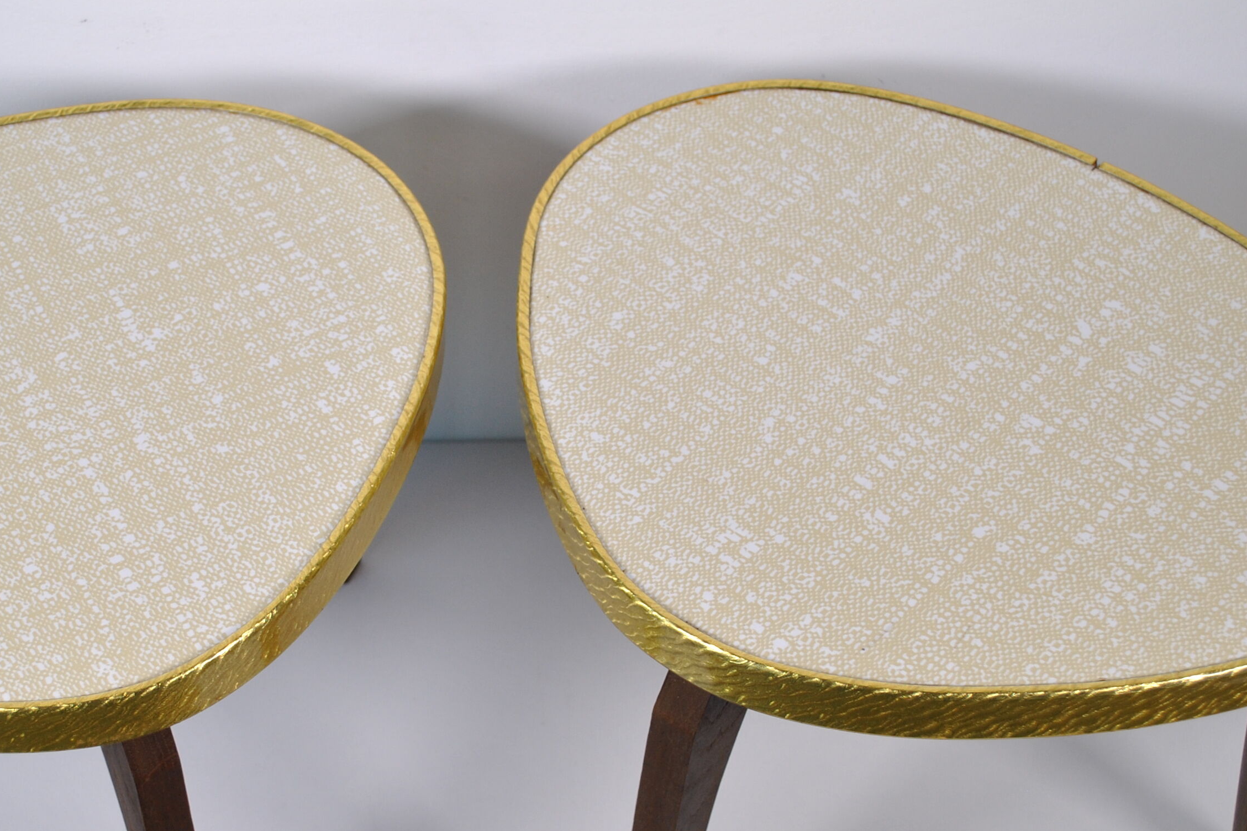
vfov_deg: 20.3
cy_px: 497
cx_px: 444
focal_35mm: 67
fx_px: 2320
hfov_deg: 29.9
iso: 200
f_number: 5
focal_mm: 26
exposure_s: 1/160
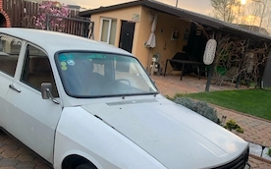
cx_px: 141
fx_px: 295
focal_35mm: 40
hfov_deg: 49.3
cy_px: 111
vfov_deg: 31.7
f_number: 1.8
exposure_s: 1/122
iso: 32
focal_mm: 4.25
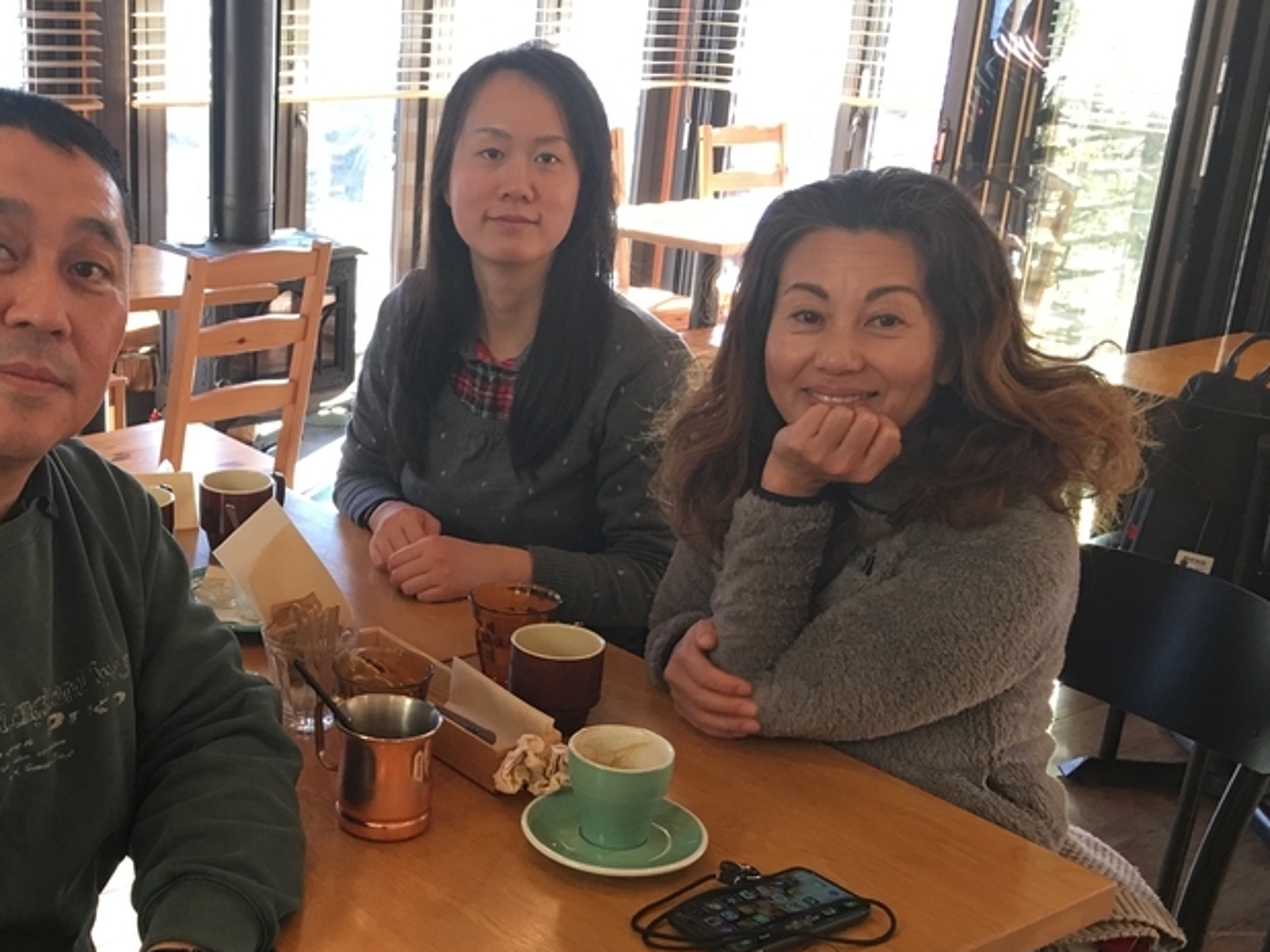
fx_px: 1761
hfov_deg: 38.7
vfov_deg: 30.0
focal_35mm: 48
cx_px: 322
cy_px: 642
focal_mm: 4.15
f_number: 2.2
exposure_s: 1/30
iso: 40
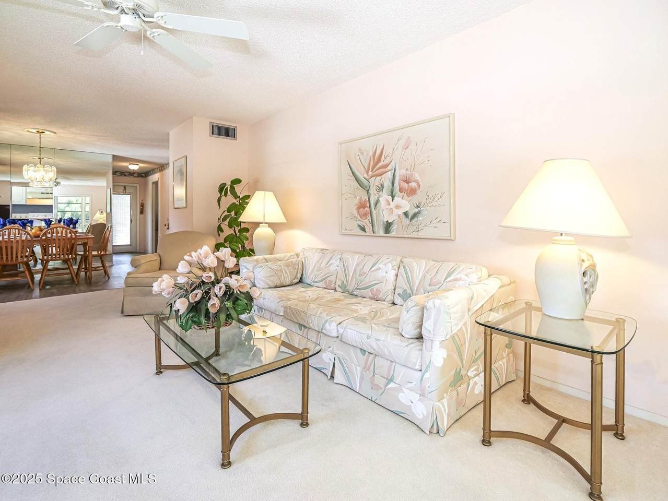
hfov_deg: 94.5
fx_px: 309
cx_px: 334
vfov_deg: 78.1
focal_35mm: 16
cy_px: 250
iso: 200
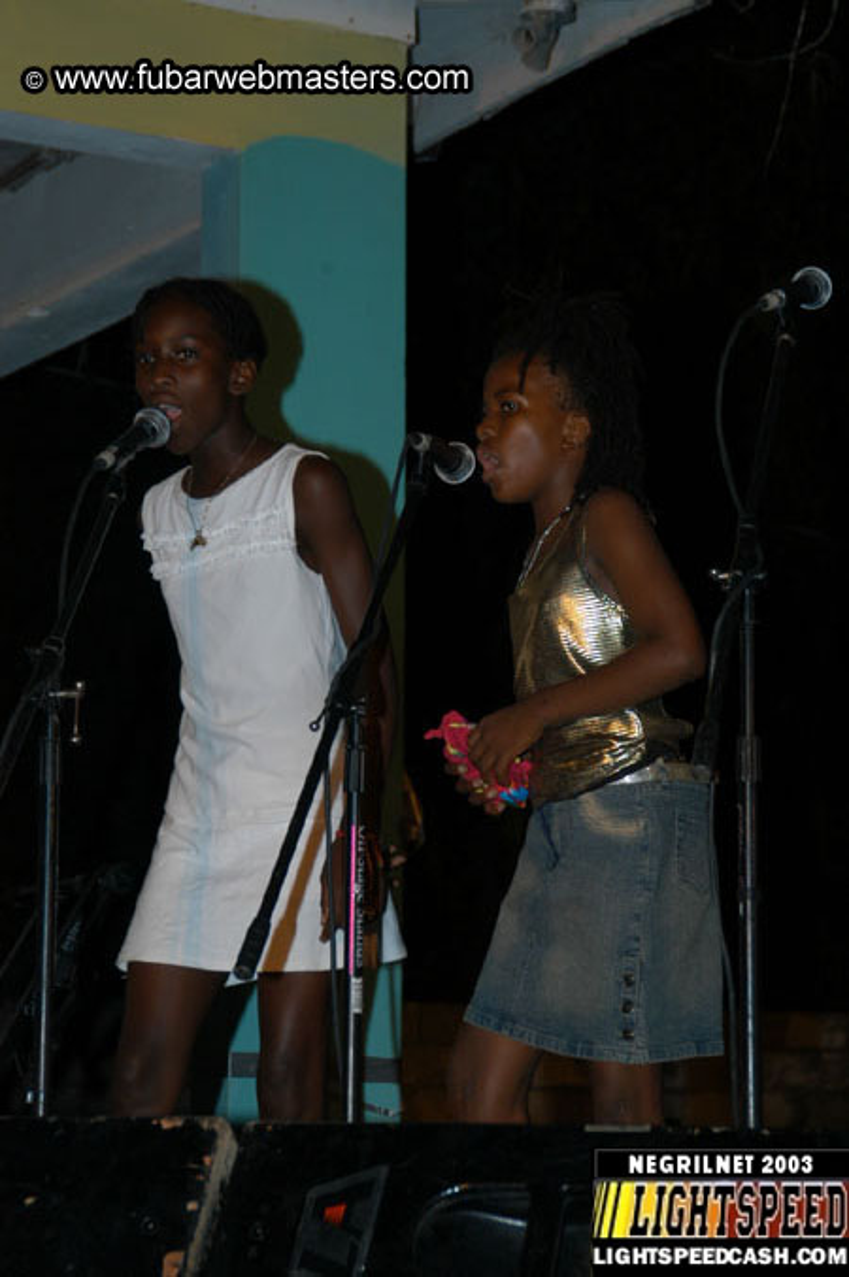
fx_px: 3456
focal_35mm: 98
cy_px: 638
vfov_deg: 20.9
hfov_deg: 14.0
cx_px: 424
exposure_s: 1/60
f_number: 5
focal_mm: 65
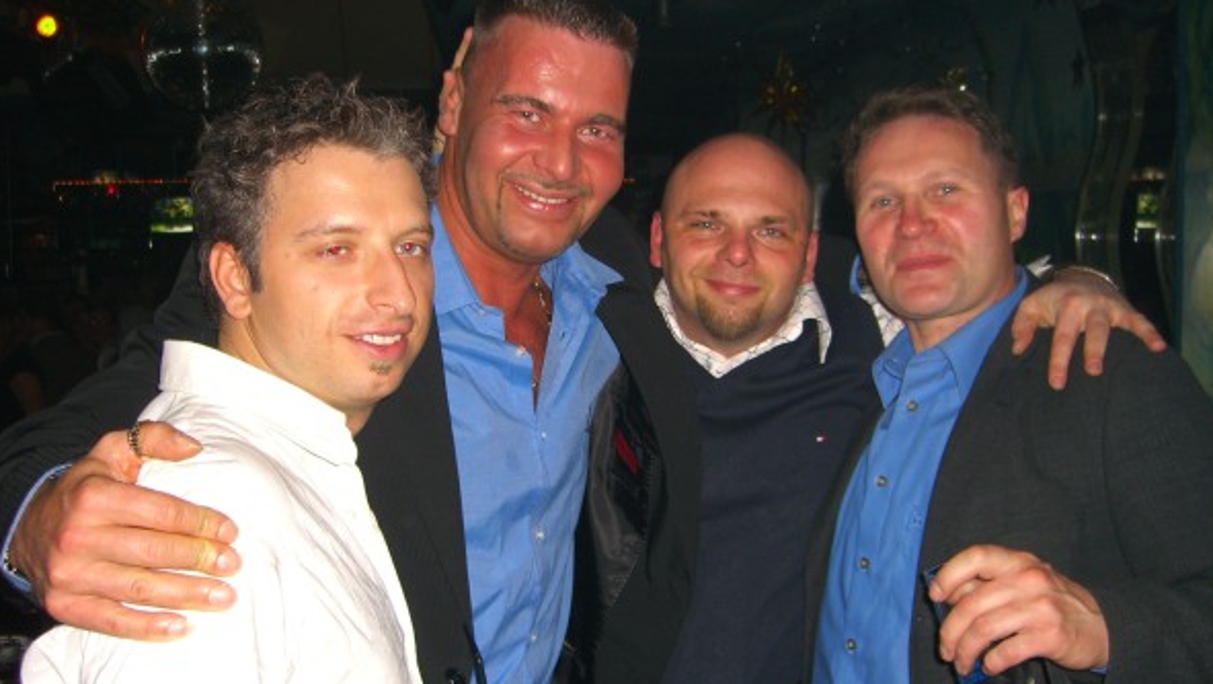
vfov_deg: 28.4
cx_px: 605
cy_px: 345
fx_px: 1351
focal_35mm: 42
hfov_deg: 48.3
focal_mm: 7.9
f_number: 2.8
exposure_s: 1/60
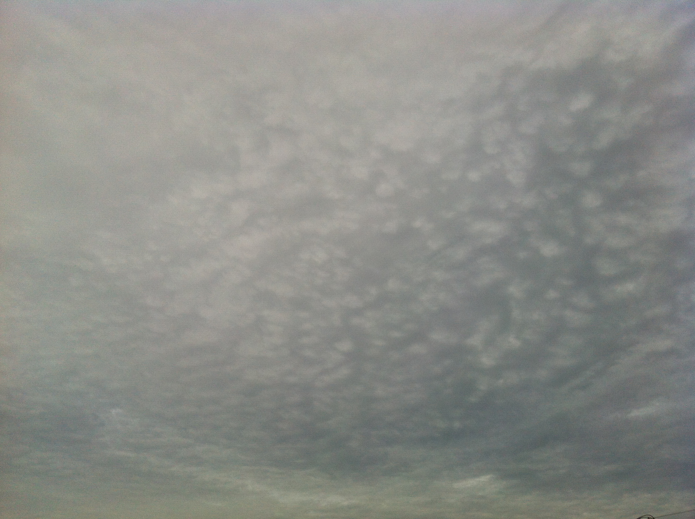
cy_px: 260
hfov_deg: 52.7
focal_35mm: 35
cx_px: 348
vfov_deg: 40.6
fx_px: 702
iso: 80
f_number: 2.8
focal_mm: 3.85
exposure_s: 1/3352
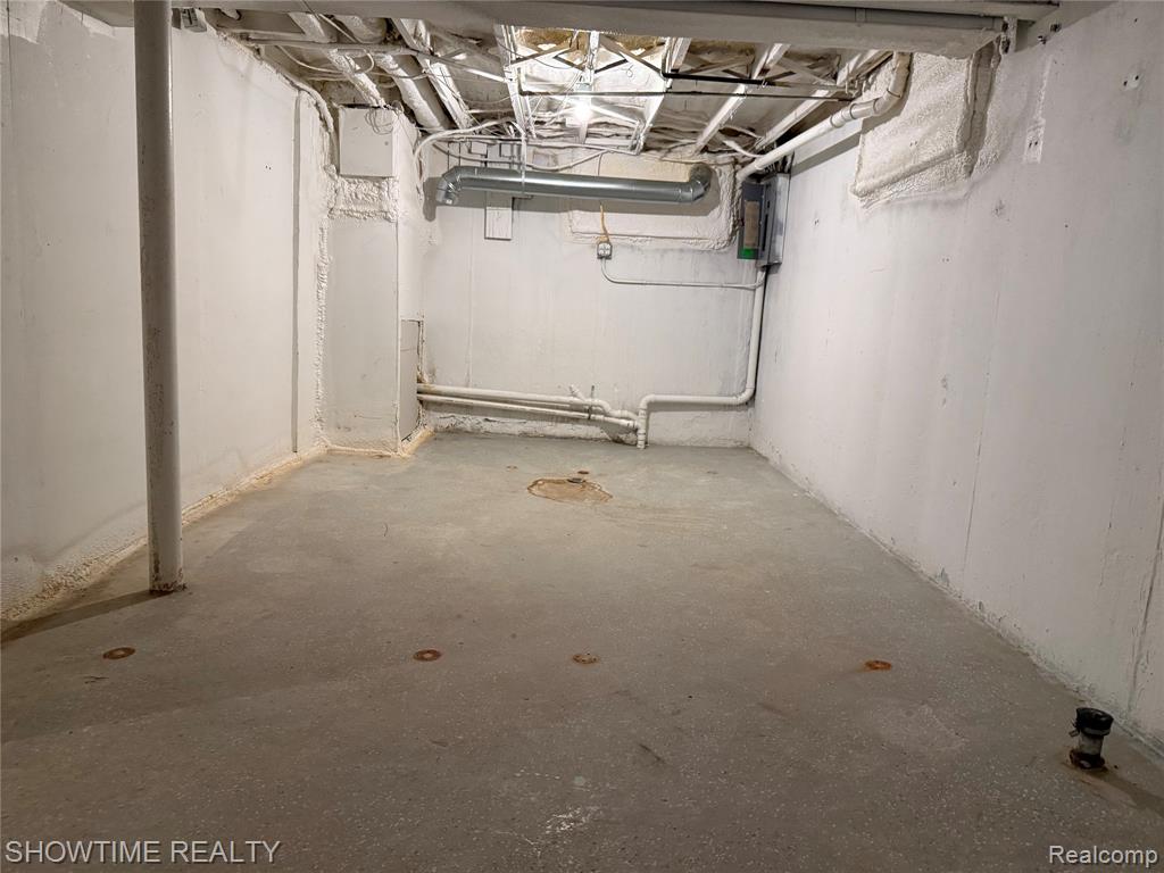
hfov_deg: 71.6
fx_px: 807
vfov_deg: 56.8
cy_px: 436
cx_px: 582
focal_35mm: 24
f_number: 1.78
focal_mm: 6.76
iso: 400
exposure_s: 1/60
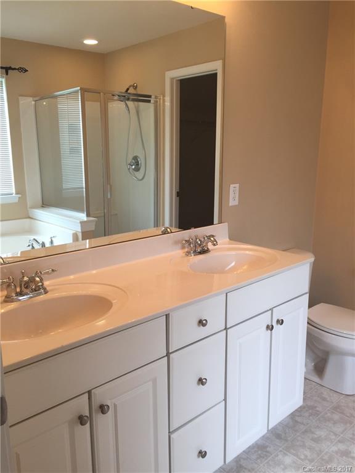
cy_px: 236
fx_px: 397
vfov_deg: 61.7
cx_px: 178
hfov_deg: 48.2
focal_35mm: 29
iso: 40
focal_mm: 4.15
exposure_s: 1/60
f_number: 2.2
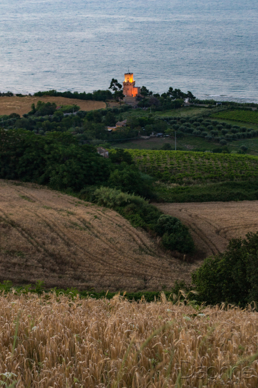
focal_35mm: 82
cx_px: 129
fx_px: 887
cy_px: 194
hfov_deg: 16.6
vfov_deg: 24.6
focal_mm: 55
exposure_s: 1/15
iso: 400
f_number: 5.6
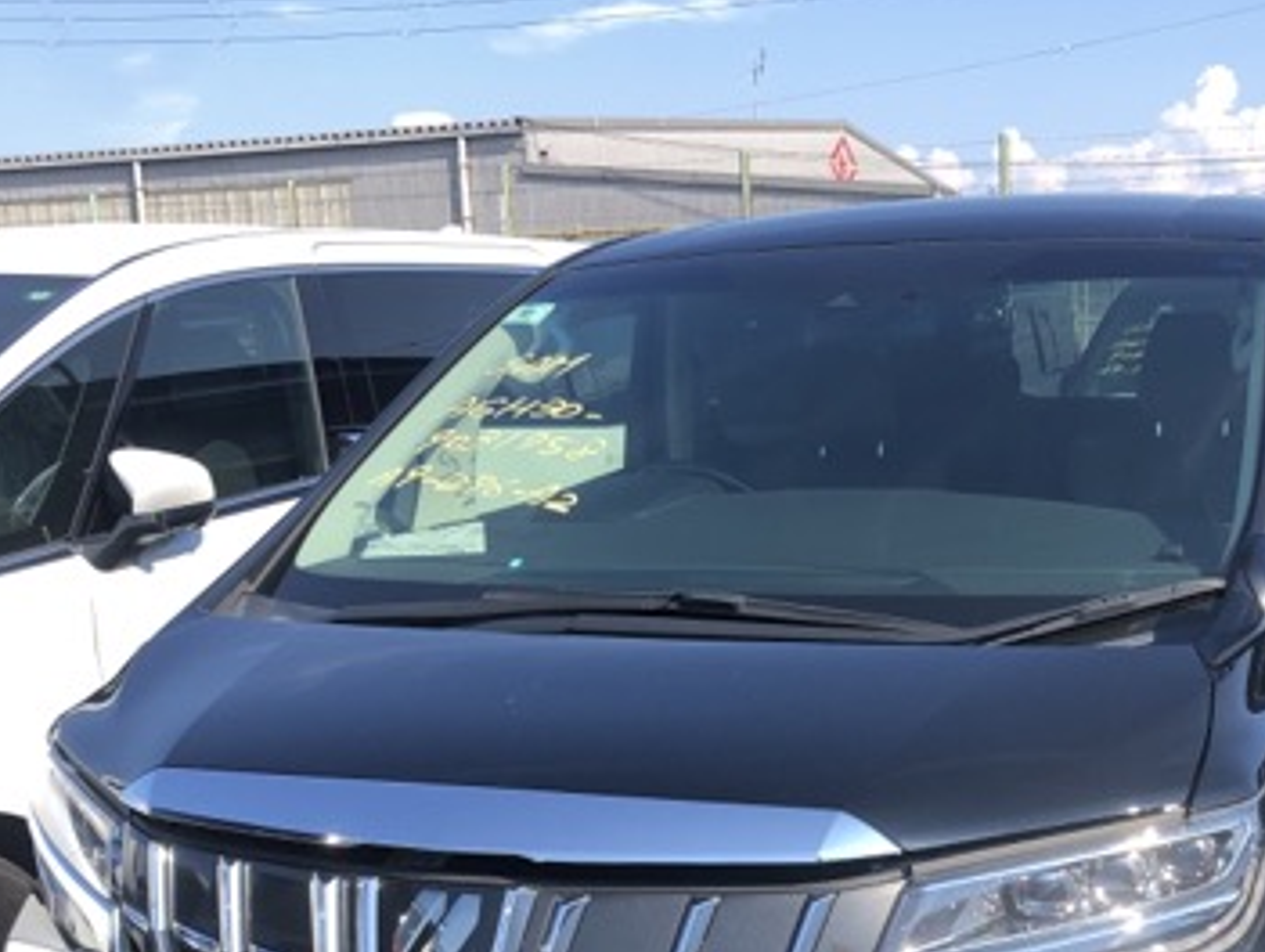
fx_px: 1866
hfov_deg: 37.1
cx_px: 843
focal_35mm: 51
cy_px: 844
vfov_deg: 27.6
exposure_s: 1/813
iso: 20
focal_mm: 3.99
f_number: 1.8
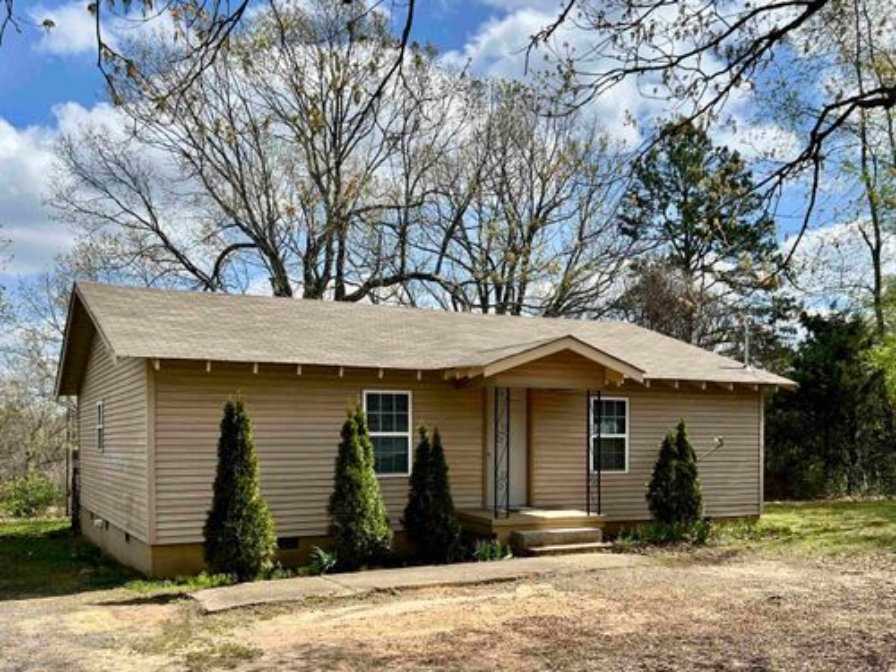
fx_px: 673
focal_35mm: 26
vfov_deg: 53.1
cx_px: 448
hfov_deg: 67.3
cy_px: 336
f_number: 1.5
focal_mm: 5.7
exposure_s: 1/3571
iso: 50
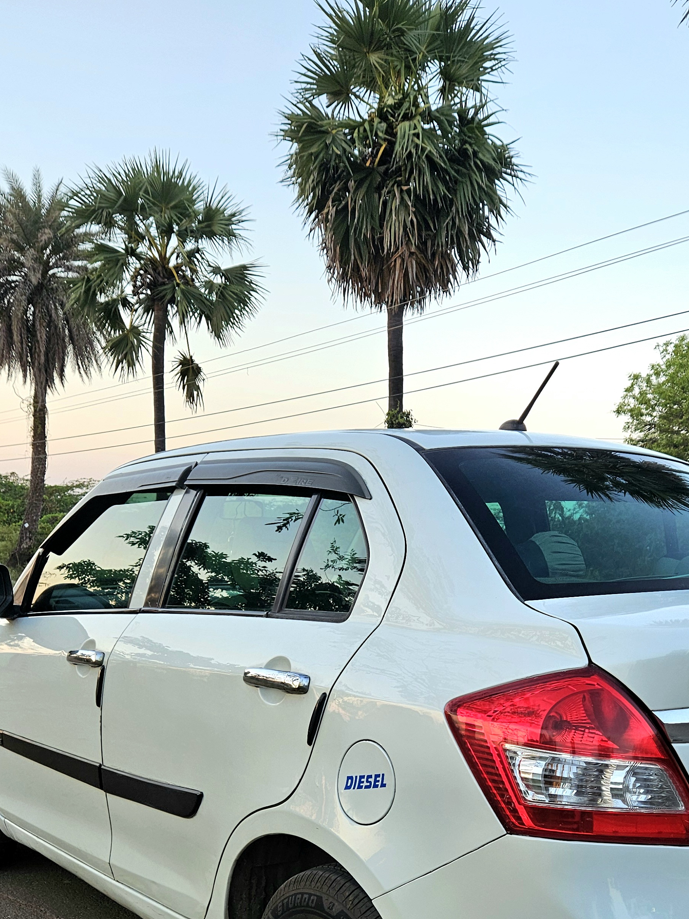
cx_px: 446
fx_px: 1008
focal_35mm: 38
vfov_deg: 47.2
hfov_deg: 37.4
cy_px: 690
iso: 40
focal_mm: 5.4
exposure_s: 1/101
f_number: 1.8
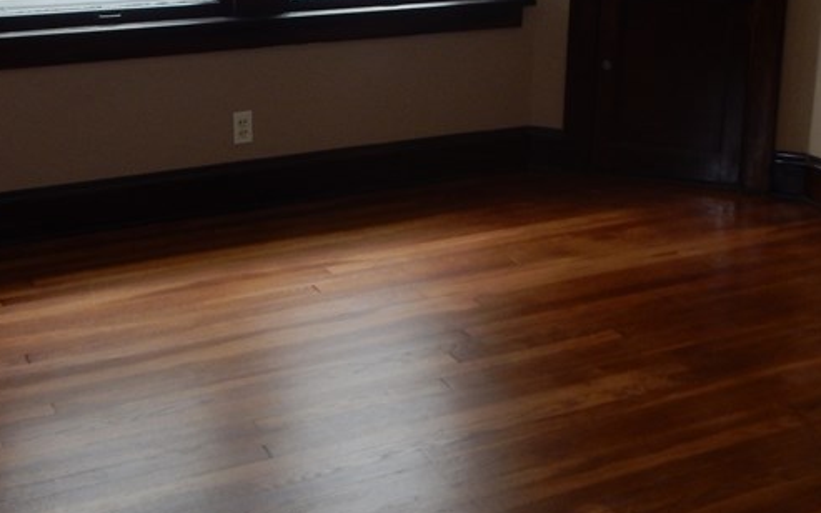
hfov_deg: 36.9
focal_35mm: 55
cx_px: 415
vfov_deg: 22.8
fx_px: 1230
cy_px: 30
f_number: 3.7
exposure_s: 1/30
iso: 125
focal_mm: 4.5
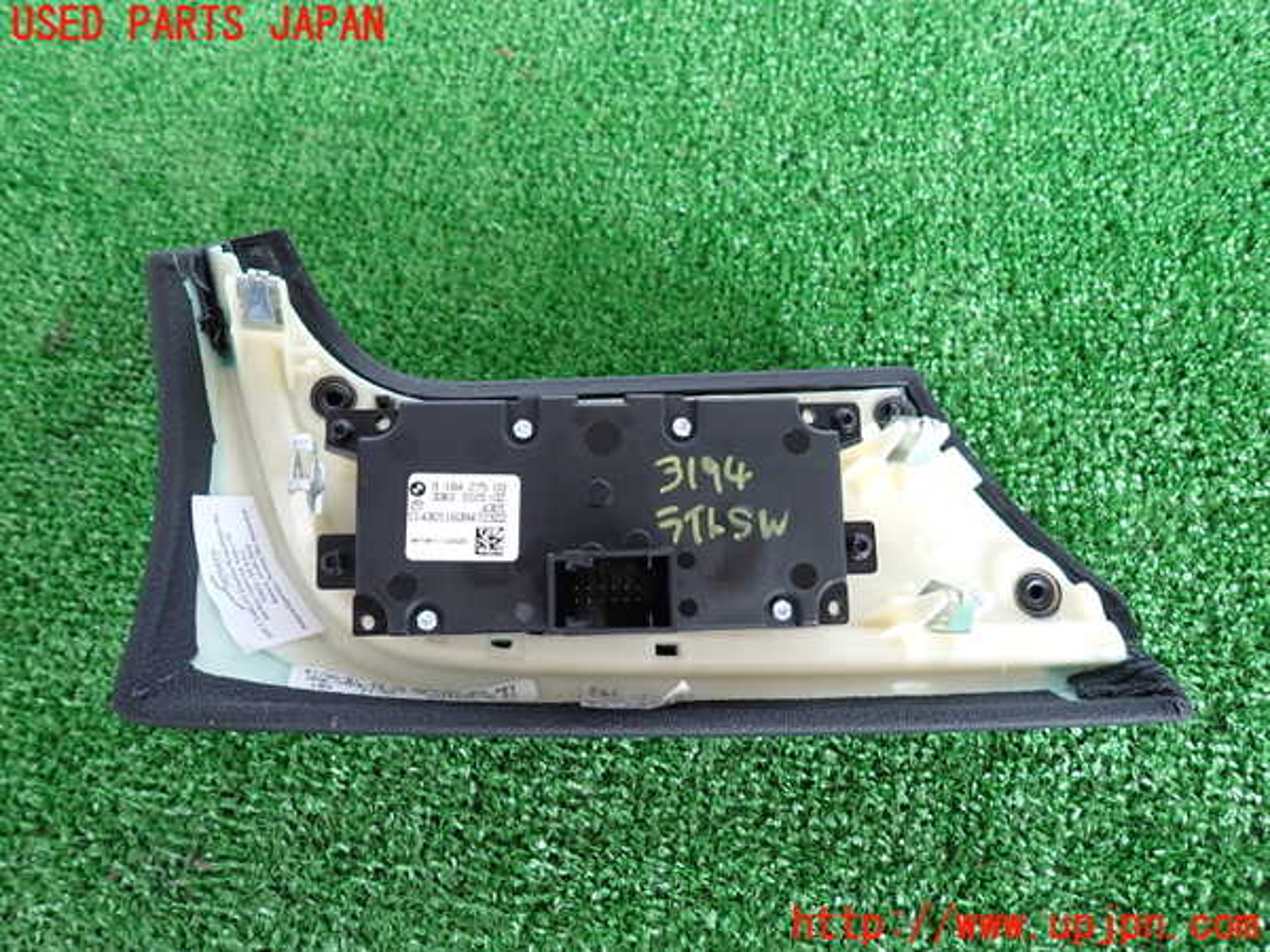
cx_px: 635
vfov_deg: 54.9
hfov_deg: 69.4
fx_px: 917
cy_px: 476
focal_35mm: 25
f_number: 2
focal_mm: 4.5
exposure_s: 1/60
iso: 125
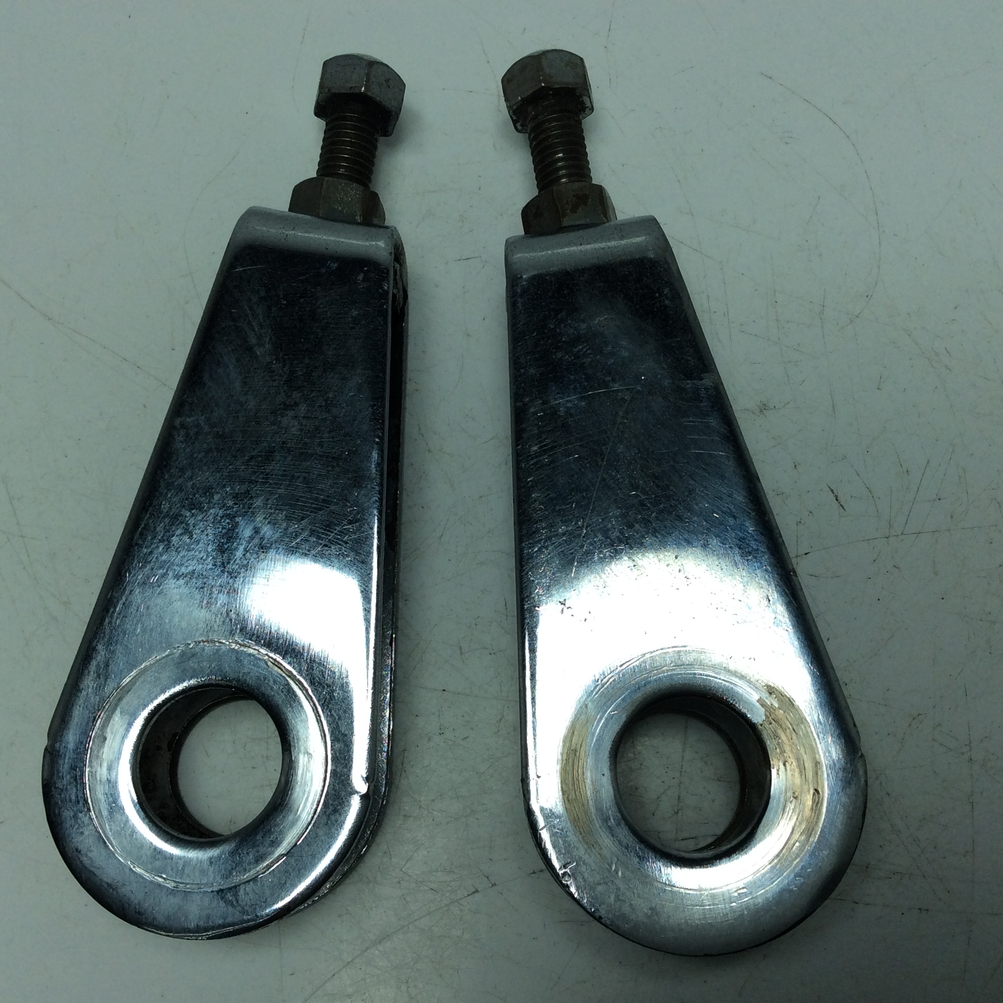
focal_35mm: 38
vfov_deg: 43.9
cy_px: 502
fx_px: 1246
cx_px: 490
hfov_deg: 43.9
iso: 32
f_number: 2.4
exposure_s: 1/907
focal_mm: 3.3
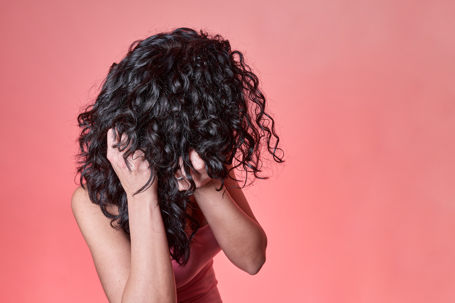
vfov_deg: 25.8
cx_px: 228
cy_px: 152
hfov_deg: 37.9
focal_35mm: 52
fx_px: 663
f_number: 8
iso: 100
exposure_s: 1/200
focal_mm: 35
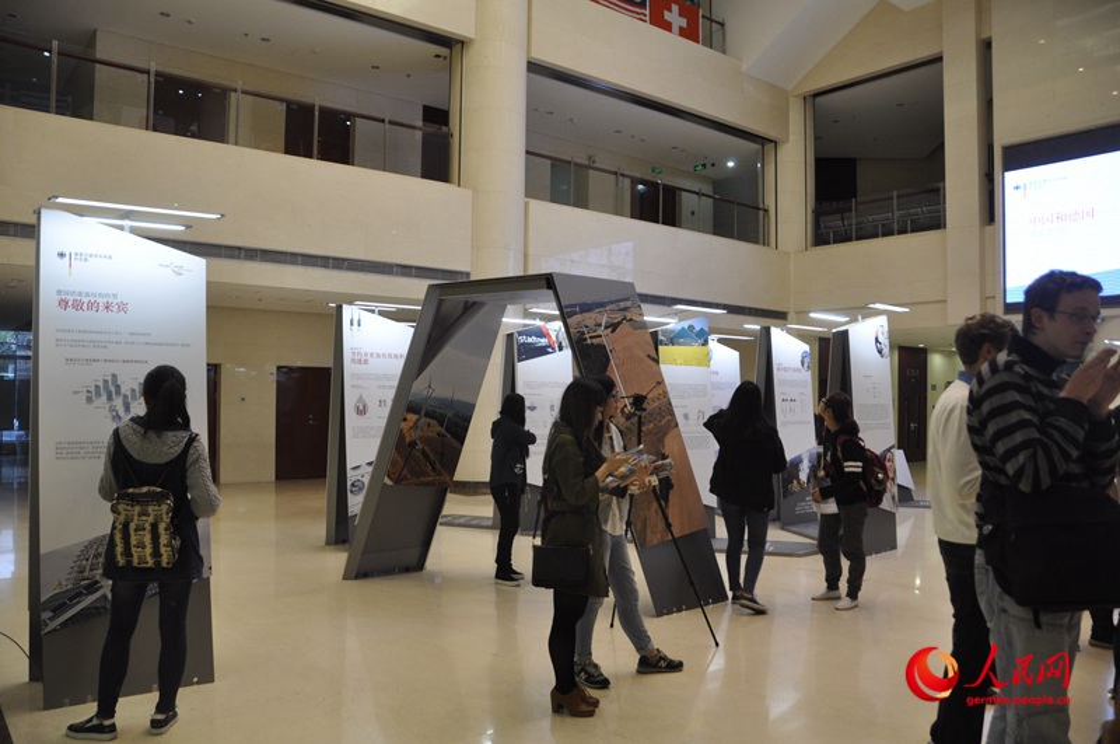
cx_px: 560
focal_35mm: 27
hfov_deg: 67.5
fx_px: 839
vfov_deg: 47.8
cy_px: 372
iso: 640
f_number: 4
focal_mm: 18
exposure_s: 1/60
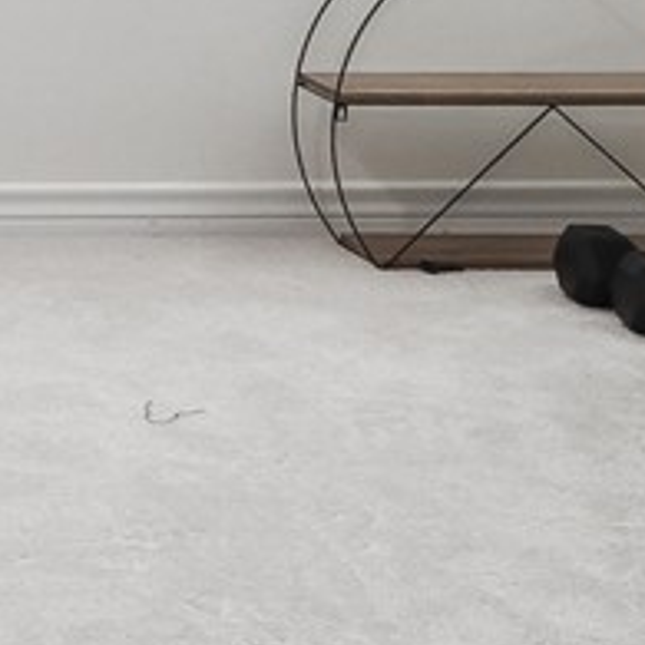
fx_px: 2614
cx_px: -1085
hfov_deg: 11.0
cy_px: -584
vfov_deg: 12.6
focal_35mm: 124
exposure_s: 1/10
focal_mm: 14
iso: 640
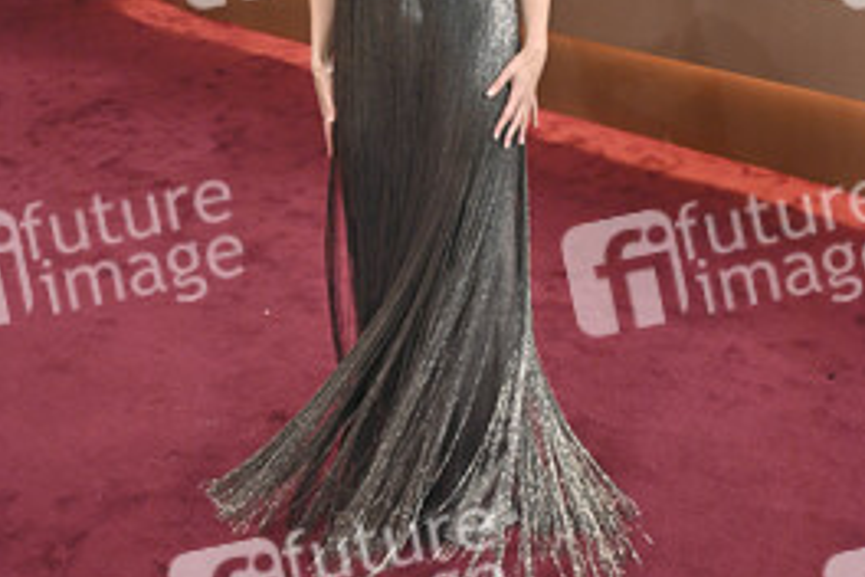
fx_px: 1273
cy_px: 95
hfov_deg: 37.5
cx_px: 432
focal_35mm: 53
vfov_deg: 25.0
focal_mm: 35
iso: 2500
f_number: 5.6
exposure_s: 1/320
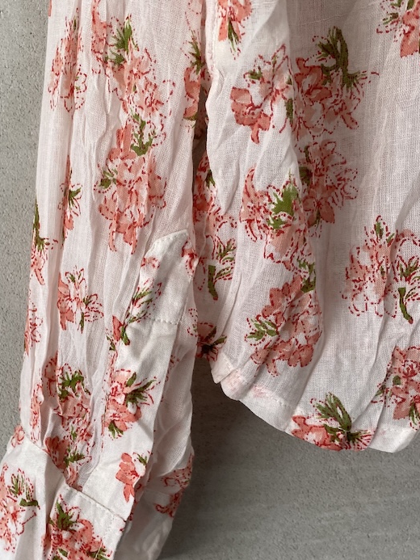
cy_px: 341
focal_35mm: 40
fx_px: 647
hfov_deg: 35.1
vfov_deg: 46.5
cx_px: 102
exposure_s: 1/122
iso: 100
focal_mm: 4.25
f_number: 1.8
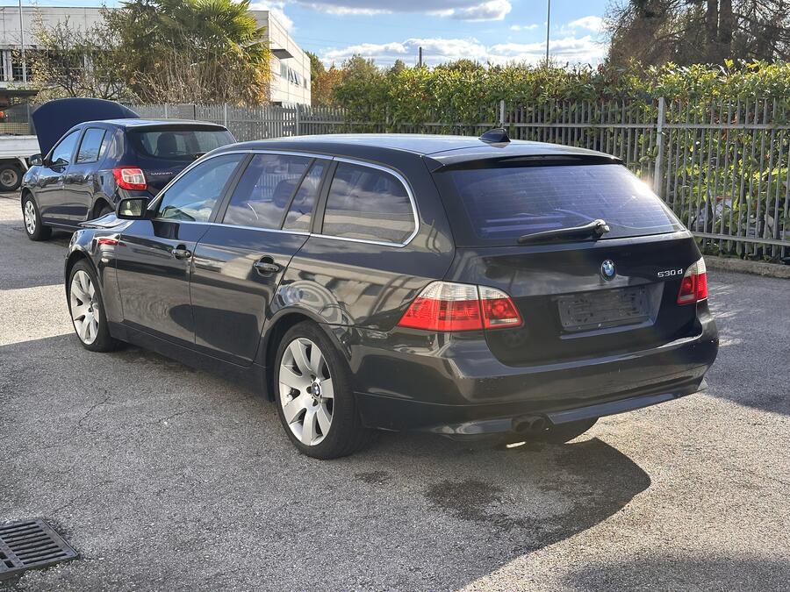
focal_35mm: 48
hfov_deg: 39.7
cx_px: 395
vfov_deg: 30.3
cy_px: 296
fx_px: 1095
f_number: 1.78
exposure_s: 1/1242
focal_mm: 6.86
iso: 64
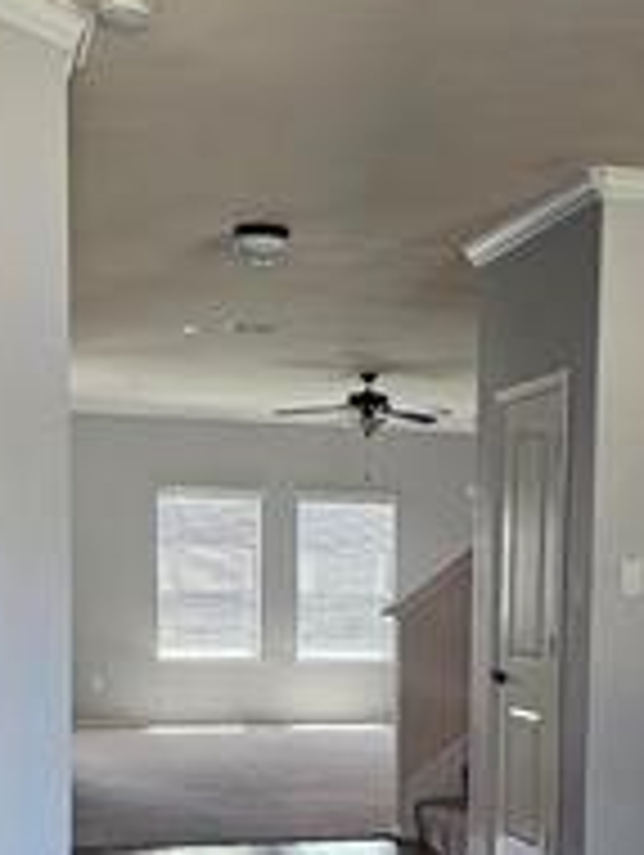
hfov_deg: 25.2
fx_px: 1436
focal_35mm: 58
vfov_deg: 32.4
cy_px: 662
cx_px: 383
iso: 320
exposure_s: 1/120
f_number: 1.7
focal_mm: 6.3
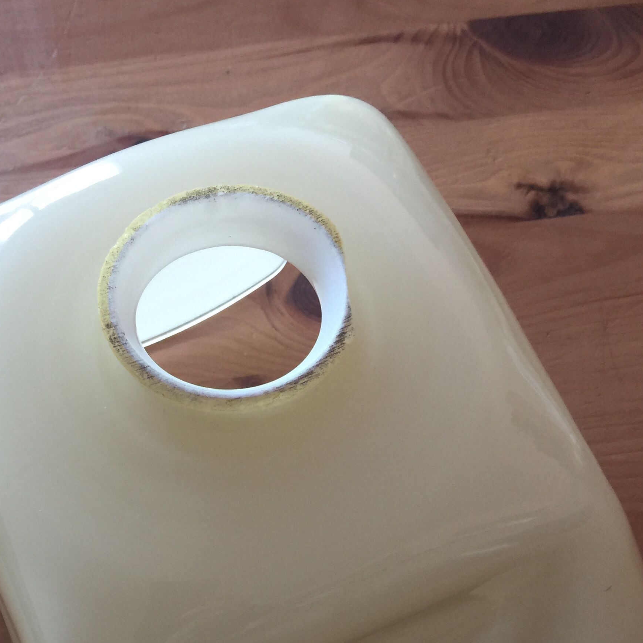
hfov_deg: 35.1
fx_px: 1009
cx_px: 231
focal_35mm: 48
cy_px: 551
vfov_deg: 33.9
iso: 40
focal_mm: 4.15
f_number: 2.2
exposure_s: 1/17
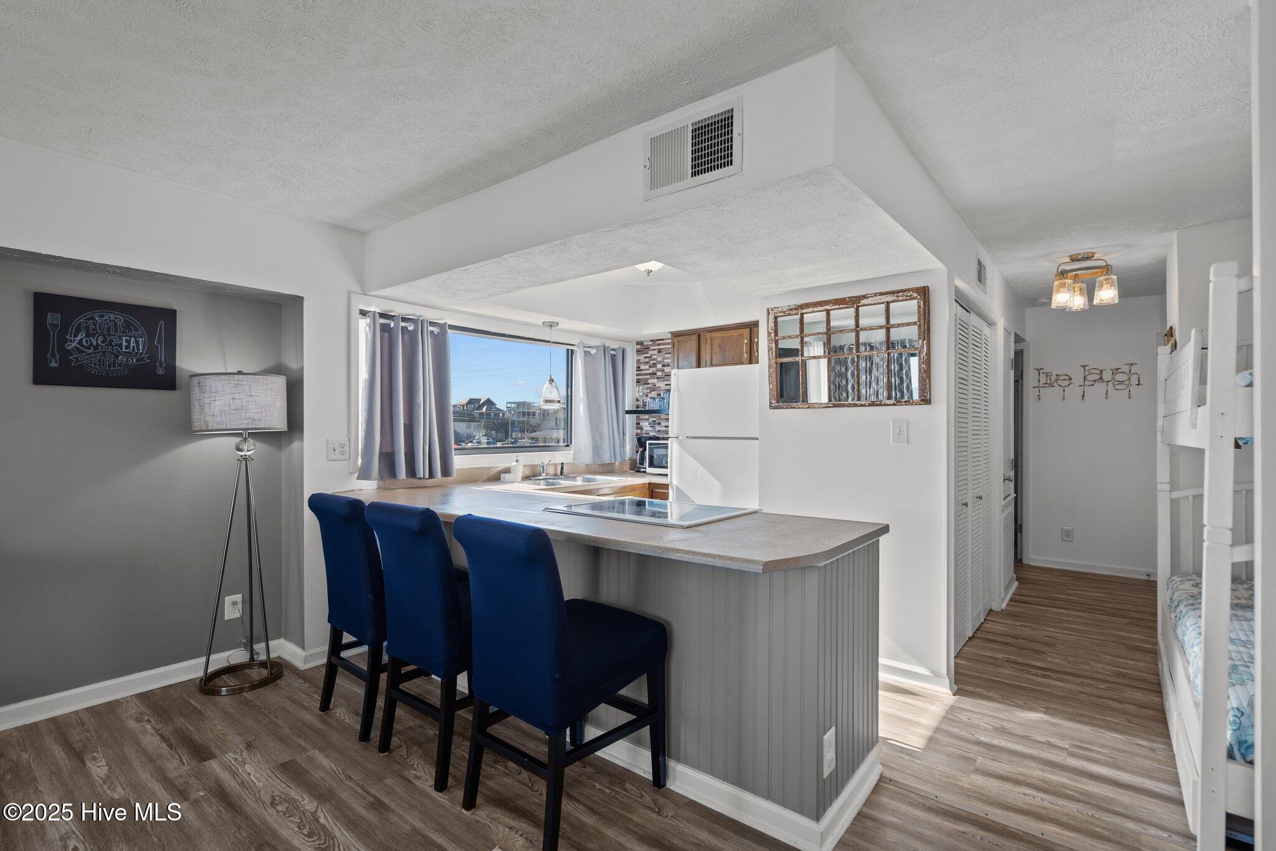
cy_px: 426
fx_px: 567
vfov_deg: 73.7
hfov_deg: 96.7
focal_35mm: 16
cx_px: 638
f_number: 4
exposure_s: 1/25
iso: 250
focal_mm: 16
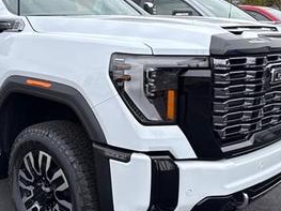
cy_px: 103
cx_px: 79
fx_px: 373
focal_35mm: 46
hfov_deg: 40.4
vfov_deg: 31.5
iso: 80
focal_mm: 6.76
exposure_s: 1/1522
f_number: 1.78
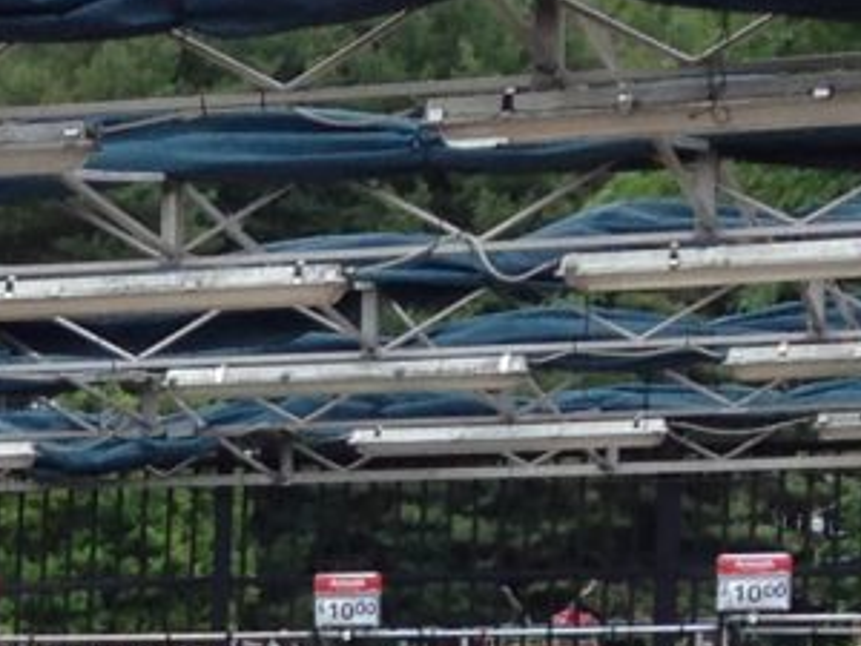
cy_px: 1074
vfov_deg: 6.6
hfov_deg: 8.5
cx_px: -950
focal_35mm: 220
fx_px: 5472
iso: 50
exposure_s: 1/197
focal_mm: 4.12
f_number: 2.4
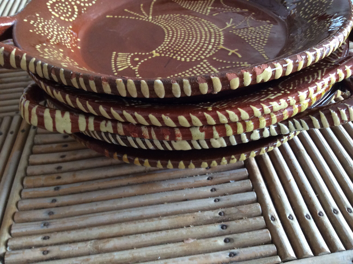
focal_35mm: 32
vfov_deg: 44.1
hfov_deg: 56.9
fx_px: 326
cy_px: 132
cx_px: 176
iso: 100
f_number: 2.4
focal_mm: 3.3
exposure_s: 1/25
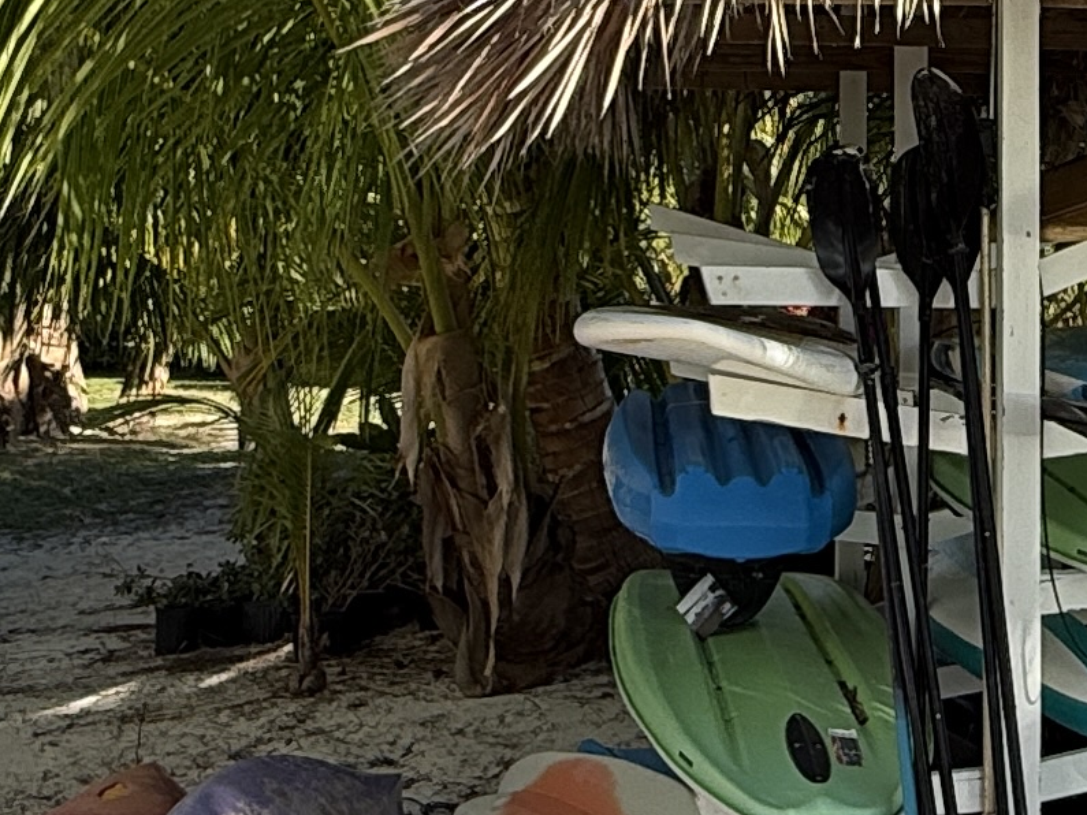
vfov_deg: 19.8
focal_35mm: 71
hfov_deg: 26.5
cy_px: -93
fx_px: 2229
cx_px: 963
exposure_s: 1/531
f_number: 2.2
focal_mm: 2.22
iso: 50
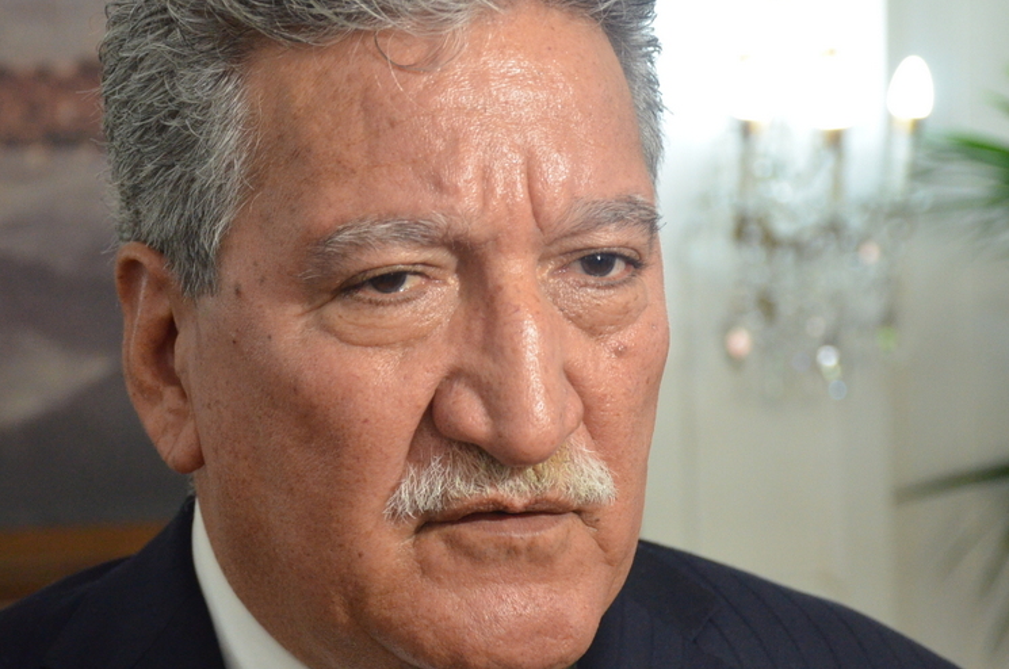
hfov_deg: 20.6
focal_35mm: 99
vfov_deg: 13.7
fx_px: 2770
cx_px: 433
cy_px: 454
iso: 2500
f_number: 5.6
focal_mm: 48
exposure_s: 1/125
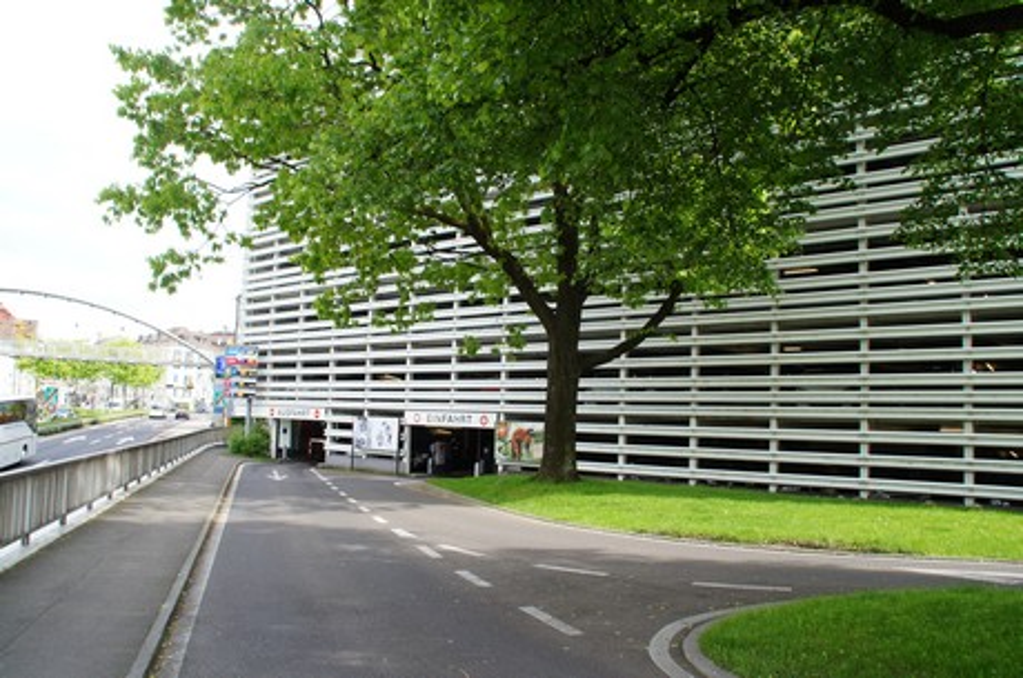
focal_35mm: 27
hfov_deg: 67.5
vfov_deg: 47.8
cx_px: 512
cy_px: 339
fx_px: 766
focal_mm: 18
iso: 100
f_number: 9
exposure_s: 1/50
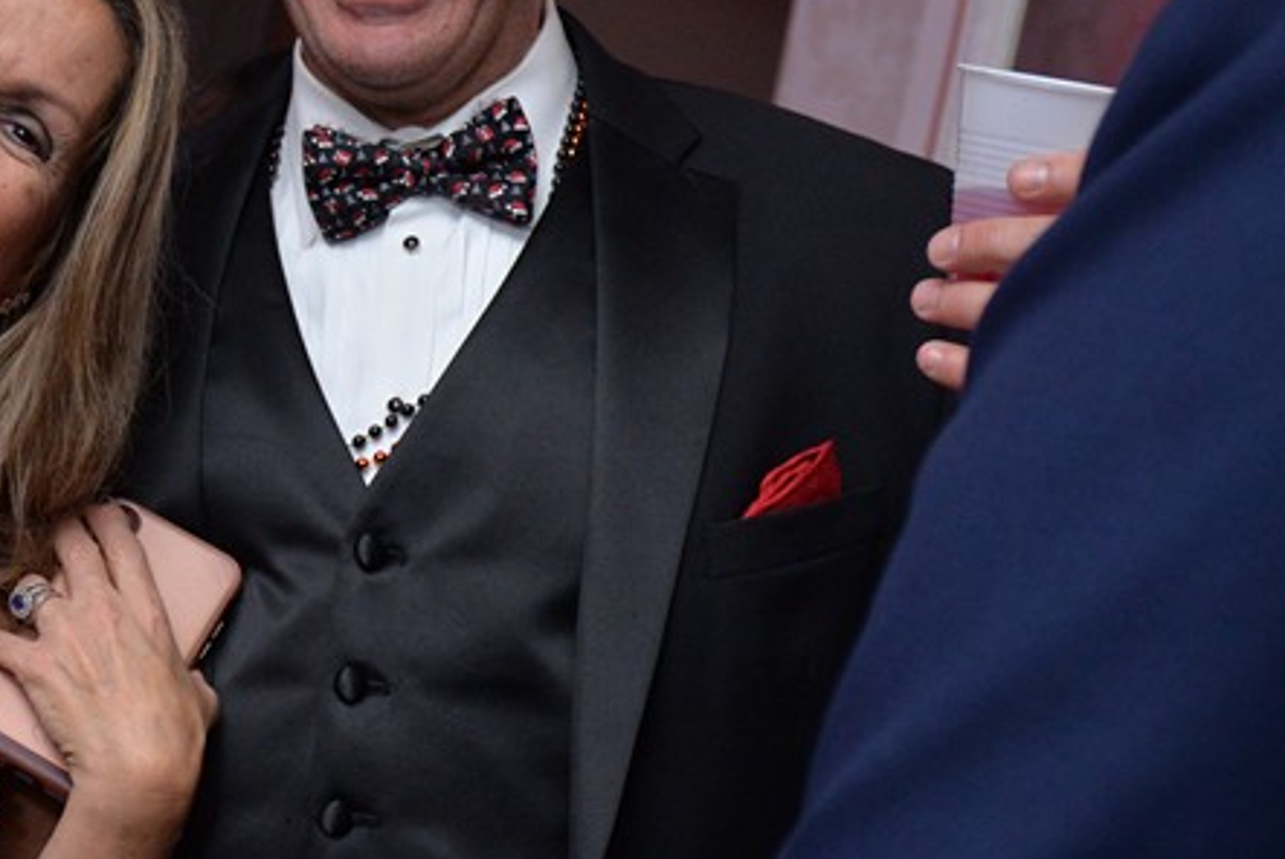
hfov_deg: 24.3
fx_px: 2822
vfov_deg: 17.3
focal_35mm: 79
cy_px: 370
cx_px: -52
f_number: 4
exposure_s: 1/60
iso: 2000
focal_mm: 35
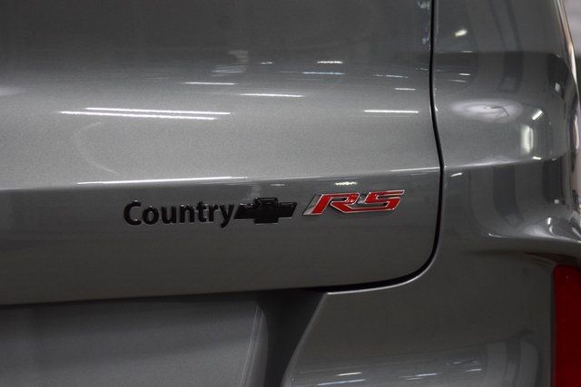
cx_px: 290
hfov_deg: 19.5
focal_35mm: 105
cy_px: 194
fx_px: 1695
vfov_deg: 13.0
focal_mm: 70
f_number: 5.6
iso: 1600
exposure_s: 1/125
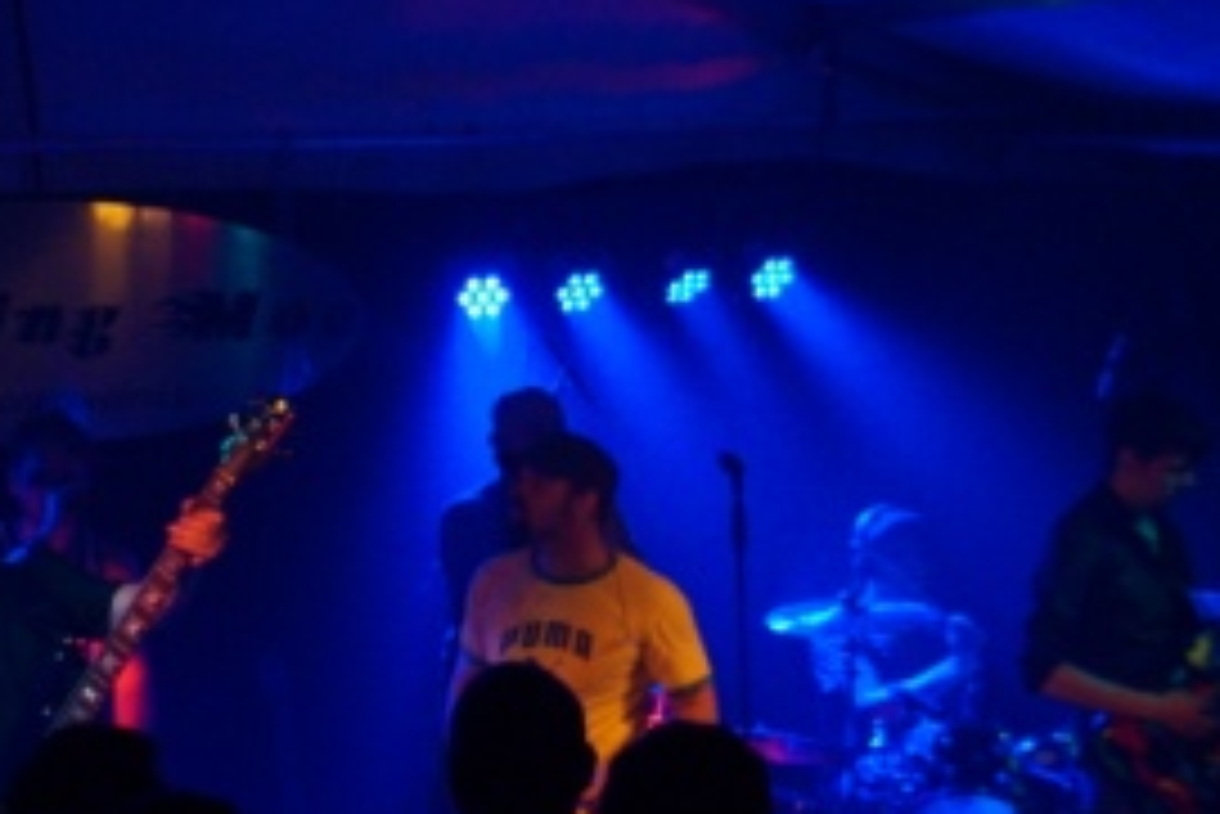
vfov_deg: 11.1
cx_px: 392
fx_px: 4204
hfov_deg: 16.5
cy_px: 229
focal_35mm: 124
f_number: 4.5
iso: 3200
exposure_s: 1/160
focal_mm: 50
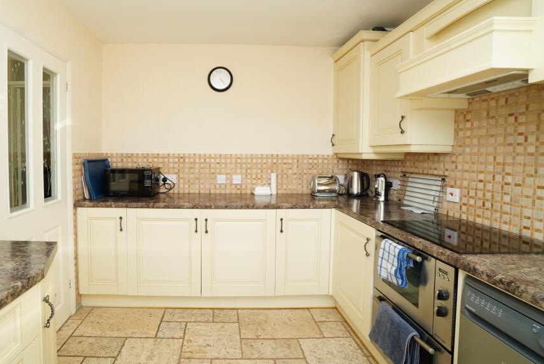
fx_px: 272
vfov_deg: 67.3
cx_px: 229
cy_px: 163
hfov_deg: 89.2
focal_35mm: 18
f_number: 7.1
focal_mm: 10
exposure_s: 1/80
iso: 400
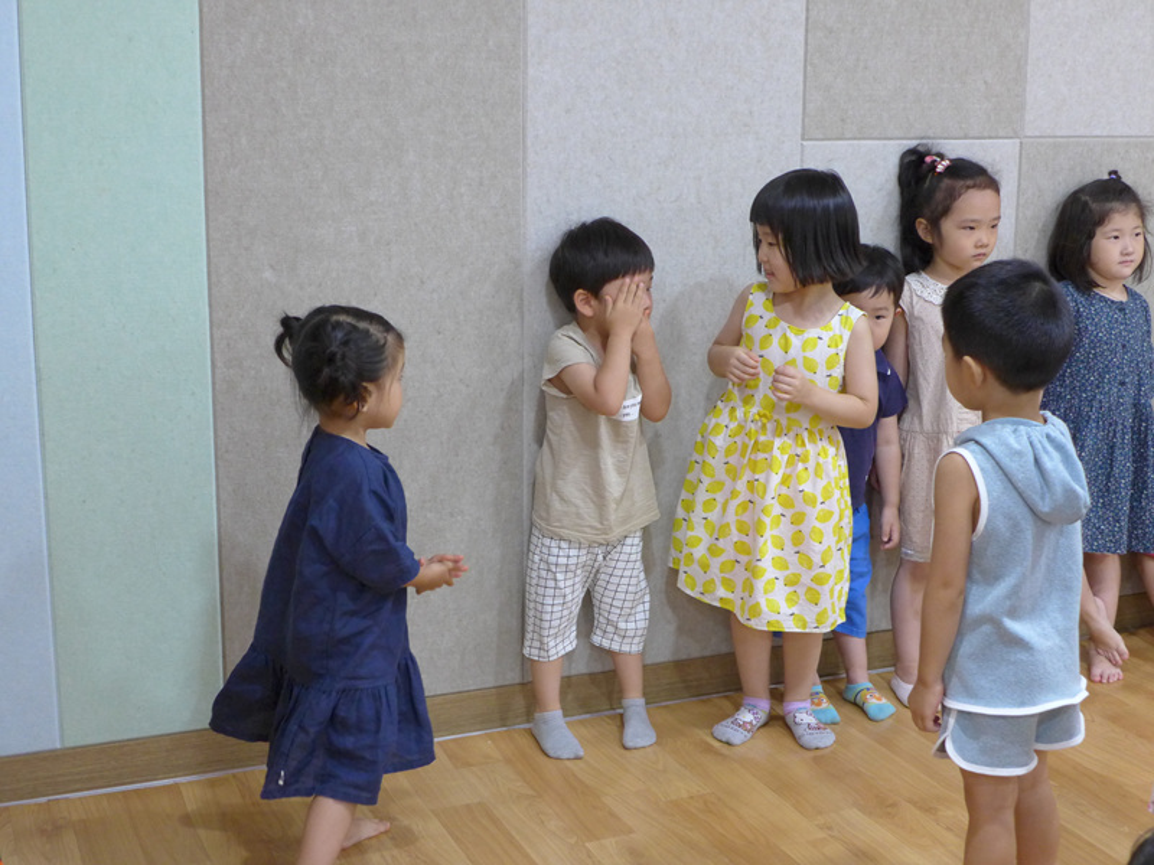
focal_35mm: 50
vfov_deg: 29.1
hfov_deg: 38.2
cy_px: 432
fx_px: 1667
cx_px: 577
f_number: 1.9
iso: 500
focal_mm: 9.8
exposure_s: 1/160
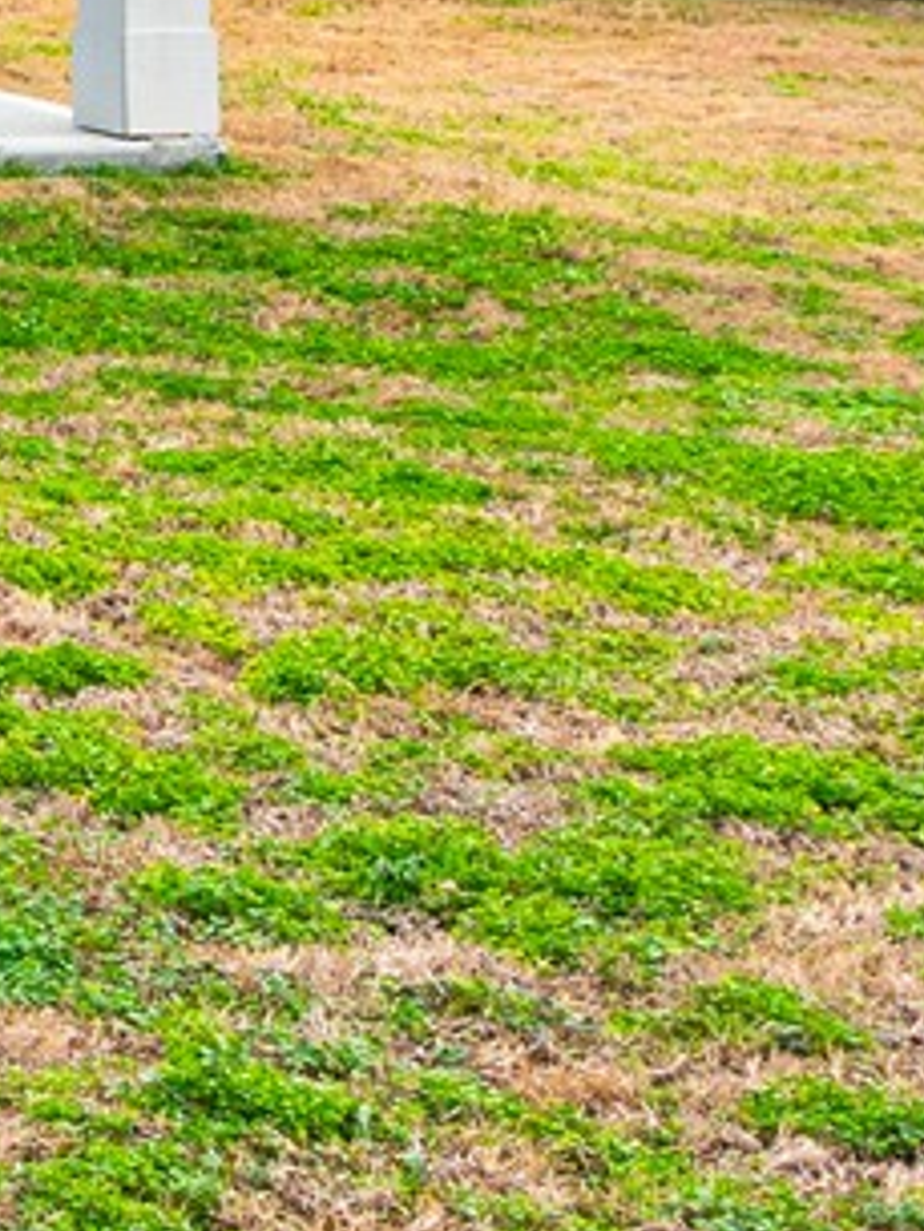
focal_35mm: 137
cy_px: -440
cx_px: -2724
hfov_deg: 7.6
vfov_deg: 13.8
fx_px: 4872
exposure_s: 1/160
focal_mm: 20
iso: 100
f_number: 10
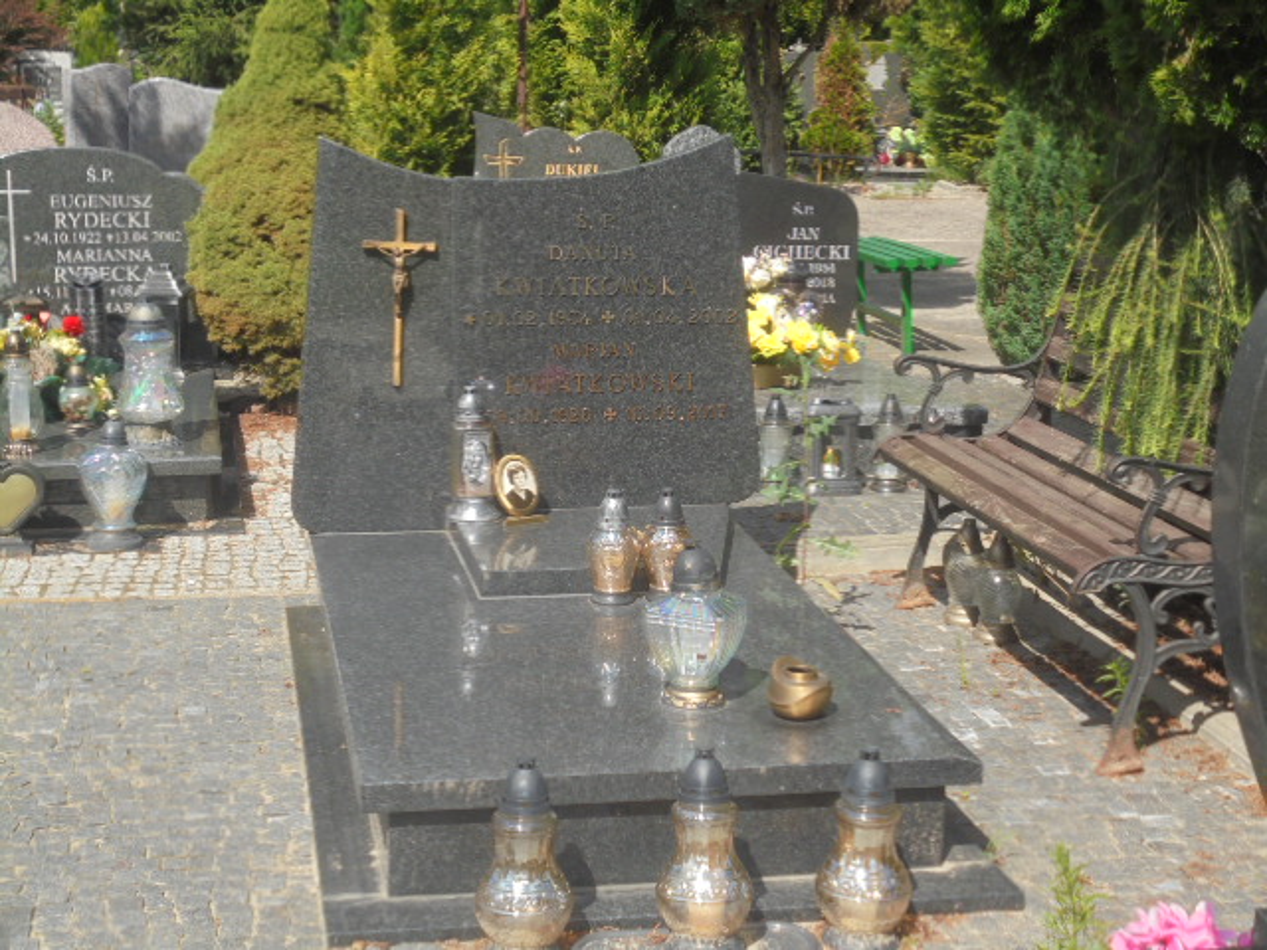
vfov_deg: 26.1
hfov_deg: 34.3
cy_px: 475
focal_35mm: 56
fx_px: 2050
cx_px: 634
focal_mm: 10.1
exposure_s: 1/400
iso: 100
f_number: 5.2
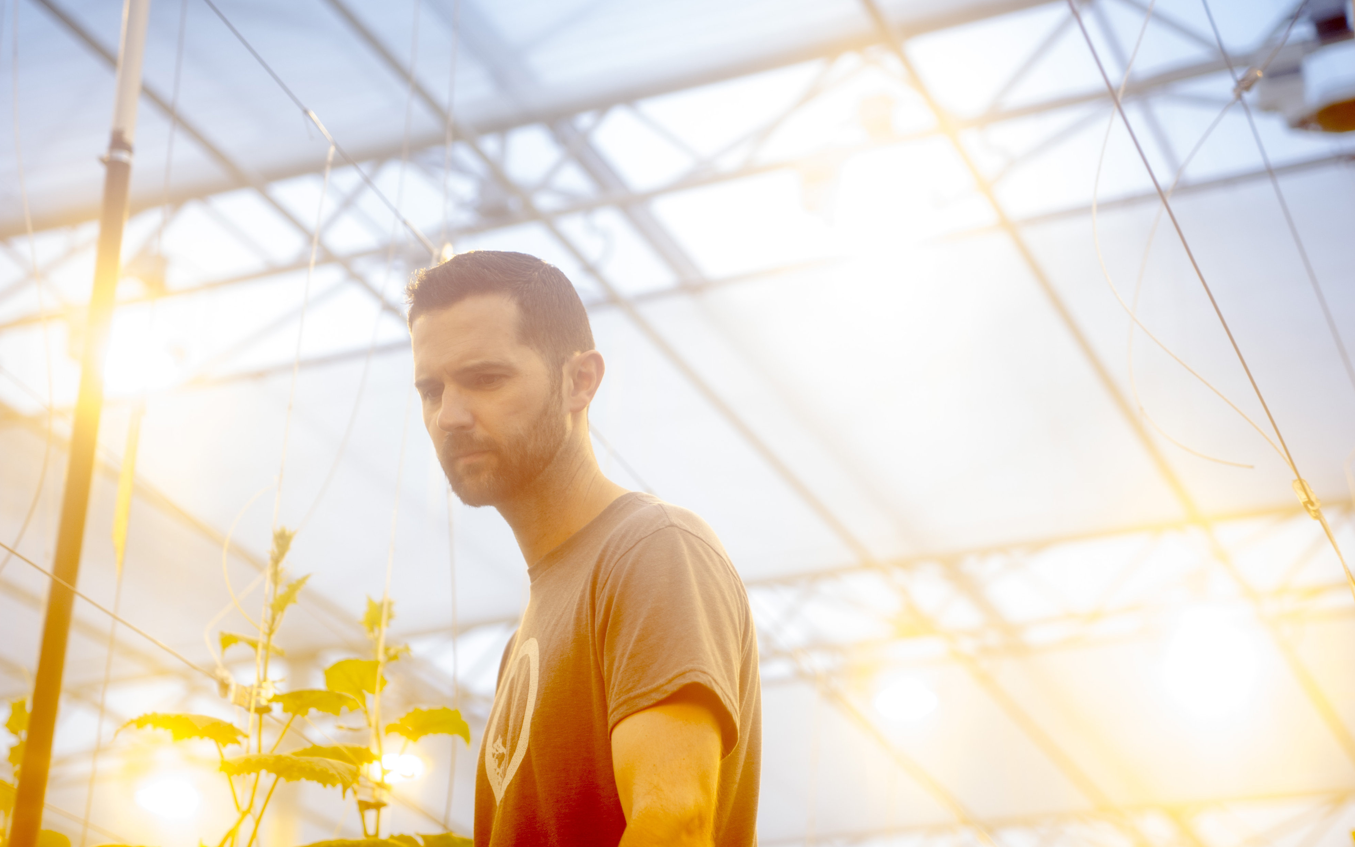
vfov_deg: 18.1
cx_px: 680
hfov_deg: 28.6
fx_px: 2659
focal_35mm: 72
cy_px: 432
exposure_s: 1/320
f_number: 2.8
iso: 400
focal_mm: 70
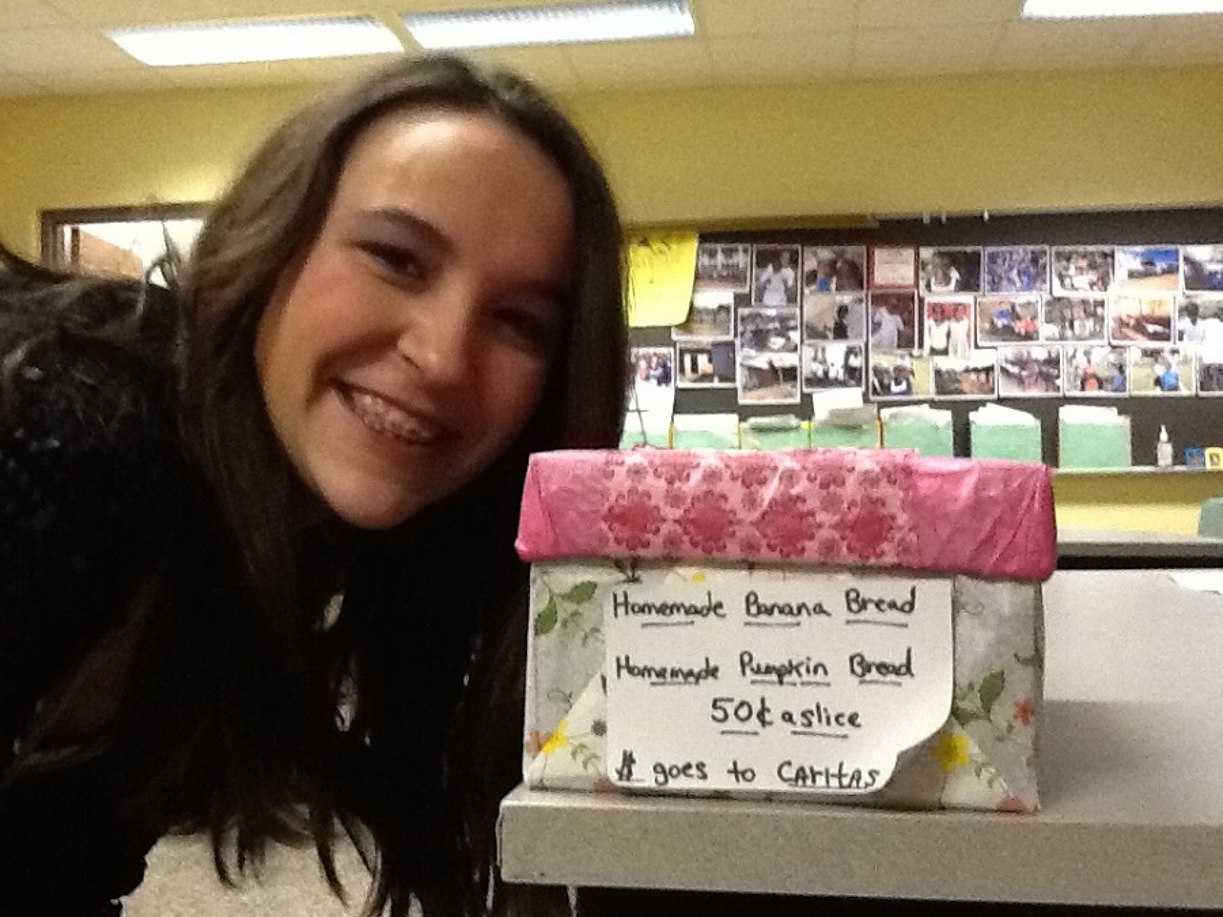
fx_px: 1555
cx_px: 612
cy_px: 458
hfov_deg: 42.9
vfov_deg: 32.9
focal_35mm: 44
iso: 400
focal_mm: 2.03
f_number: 2.4
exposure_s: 1/15
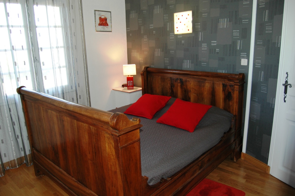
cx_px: 148
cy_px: 98
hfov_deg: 67.4
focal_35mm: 27
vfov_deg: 47.9
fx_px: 221
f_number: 3.5
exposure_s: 1/60
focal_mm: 18
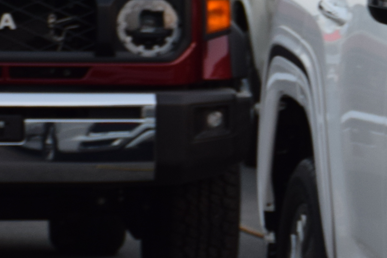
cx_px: 815
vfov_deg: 3.3
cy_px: 183
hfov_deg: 4.8
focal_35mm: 419
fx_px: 4503
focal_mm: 60
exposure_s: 1/60
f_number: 5
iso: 400
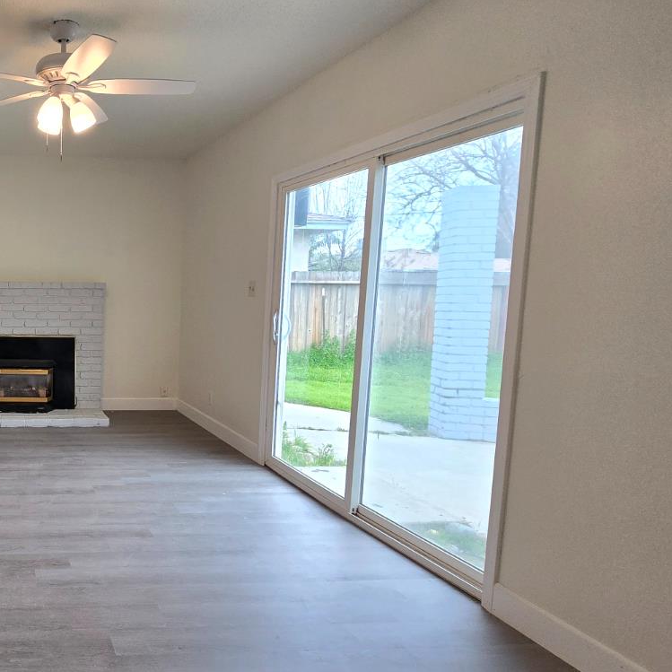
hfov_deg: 55.0
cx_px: 27
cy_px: 332
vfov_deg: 67.3
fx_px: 505
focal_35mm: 23
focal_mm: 2.2
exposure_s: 1/120
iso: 100
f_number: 2.2
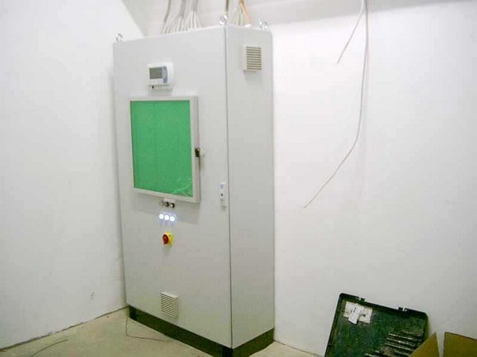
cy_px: 178
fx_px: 510
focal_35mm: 37
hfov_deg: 50.1
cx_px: 238
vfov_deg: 38.7
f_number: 2.6
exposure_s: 1/40
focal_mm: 7.6
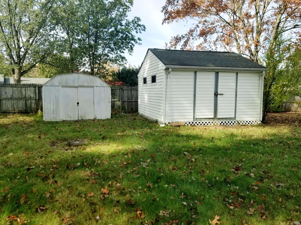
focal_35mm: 26
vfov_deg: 53.1
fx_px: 226
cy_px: 112
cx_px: 150
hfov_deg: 67.3
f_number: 1.7
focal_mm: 4.25
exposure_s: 1/1184
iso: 50
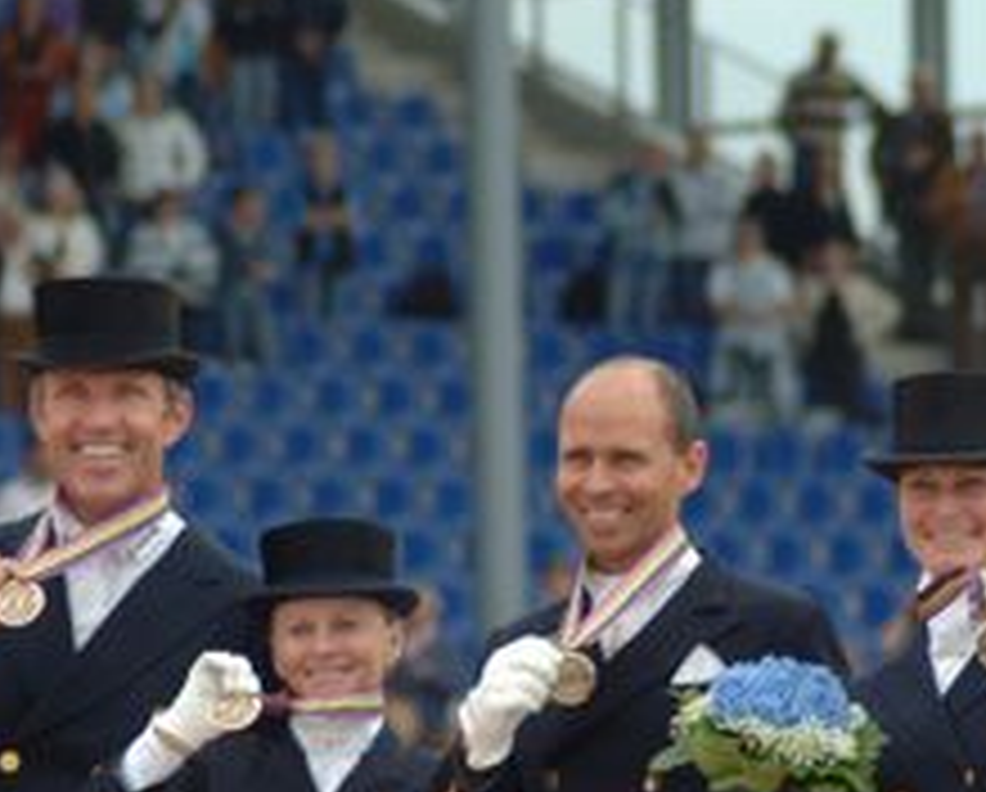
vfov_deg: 2.2
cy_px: 713
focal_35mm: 697
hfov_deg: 2.8
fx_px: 20376
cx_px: 738
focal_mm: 170
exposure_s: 1/250
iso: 200
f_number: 5.6
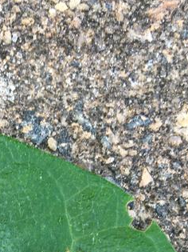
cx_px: -22
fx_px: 623
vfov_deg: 20.9
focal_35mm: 86
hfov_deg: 16.6
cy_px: 317
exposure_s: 1/120
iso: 40
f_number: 2.2
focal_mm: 4.15
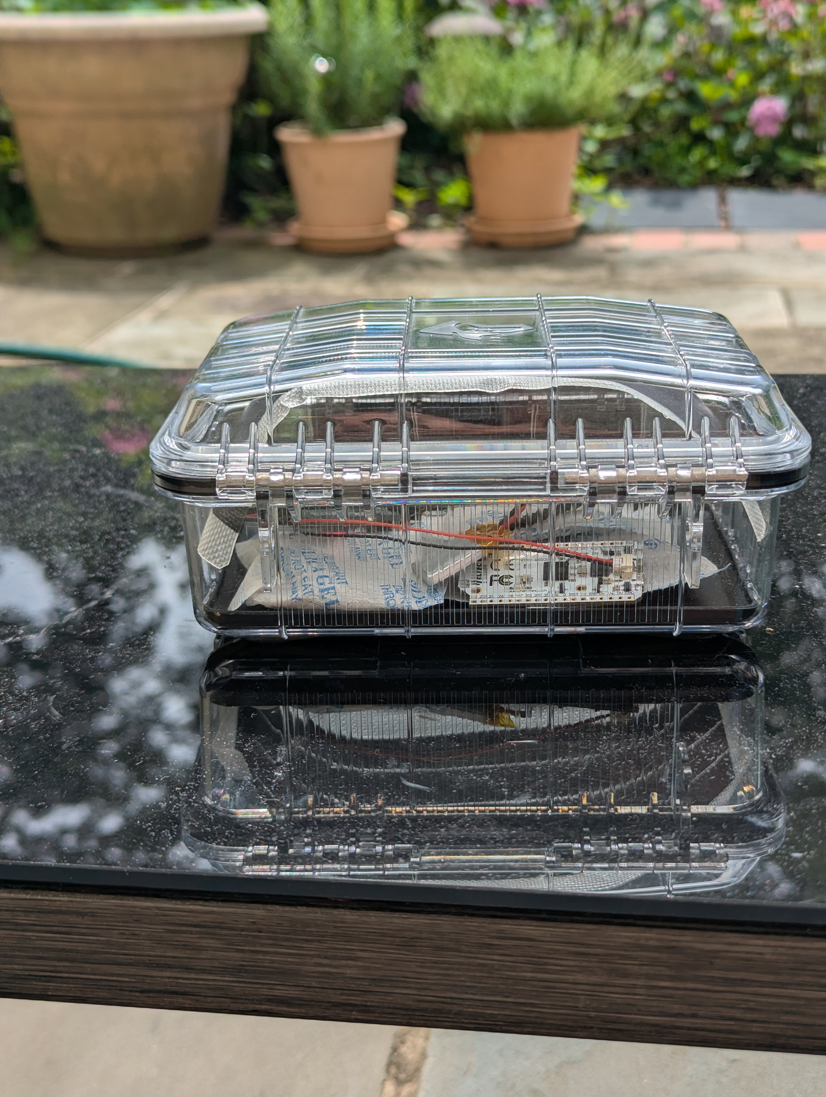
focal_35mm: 48
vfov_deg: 39.6
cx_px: 413
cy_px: 548
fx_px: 1523
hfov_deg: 30.3
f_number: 1.85
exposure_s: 1/1727
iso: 45
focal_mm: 6.81
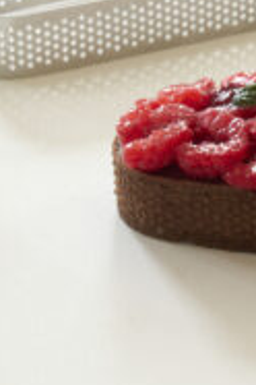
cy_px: -119
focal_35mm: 275
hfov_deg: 5.0
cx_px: 345
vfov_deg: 7.4
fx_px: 2933
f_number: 13
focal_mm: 50
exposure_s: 1/1.67
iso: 400
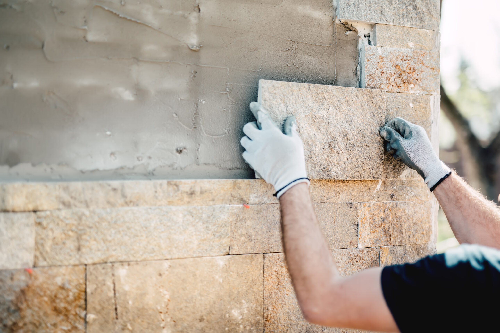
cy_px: 166
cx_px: 250
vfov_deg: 27.0
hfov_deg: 39.6
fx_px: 695
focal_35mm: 50
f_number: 1.4
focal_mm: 50
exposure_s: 1/2500
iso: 160
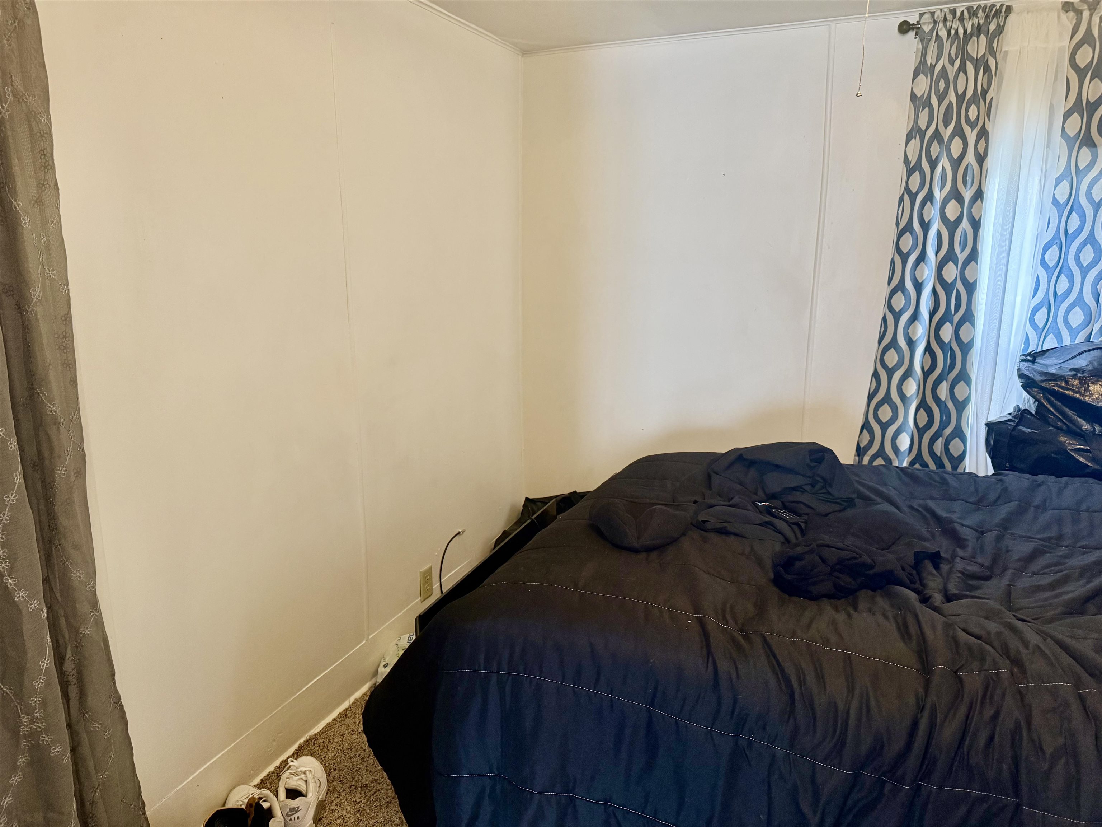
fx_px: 764
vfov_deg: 56.8
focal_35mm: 24
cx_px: 551
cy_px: 414
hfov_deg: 71.6
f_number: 1.78
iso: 400
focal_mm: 6.76
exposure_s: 1/60
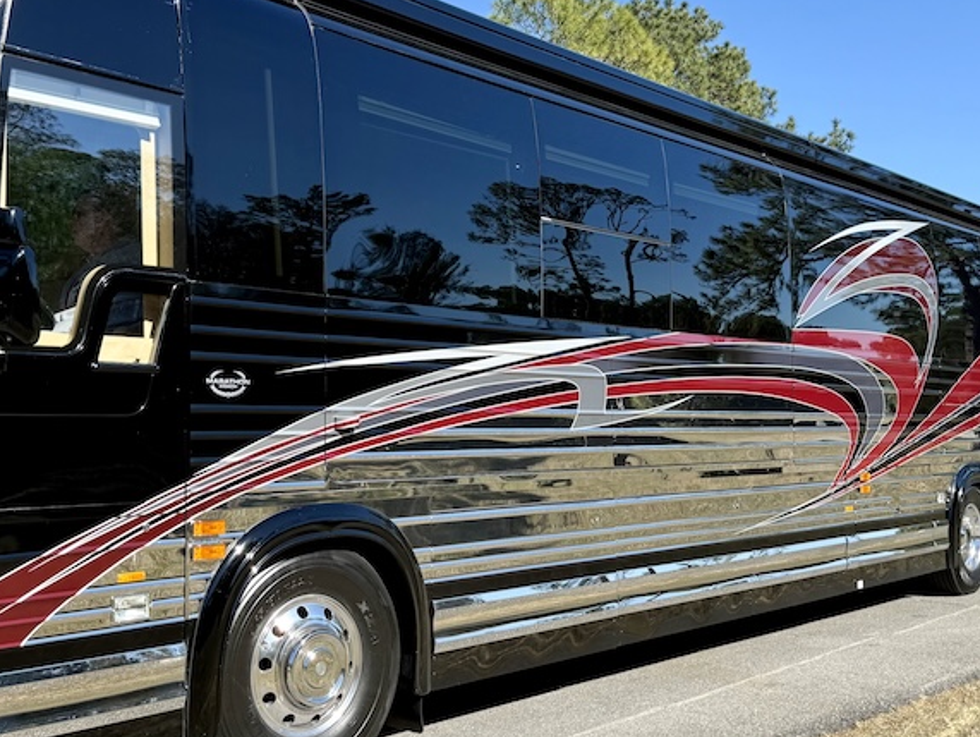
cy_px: 388
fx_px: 1190
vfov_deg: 34.4
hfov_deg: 44.6
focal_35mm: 42
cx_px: 403
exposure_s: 1/2000
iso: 80
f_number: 1.78
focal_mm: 6.76
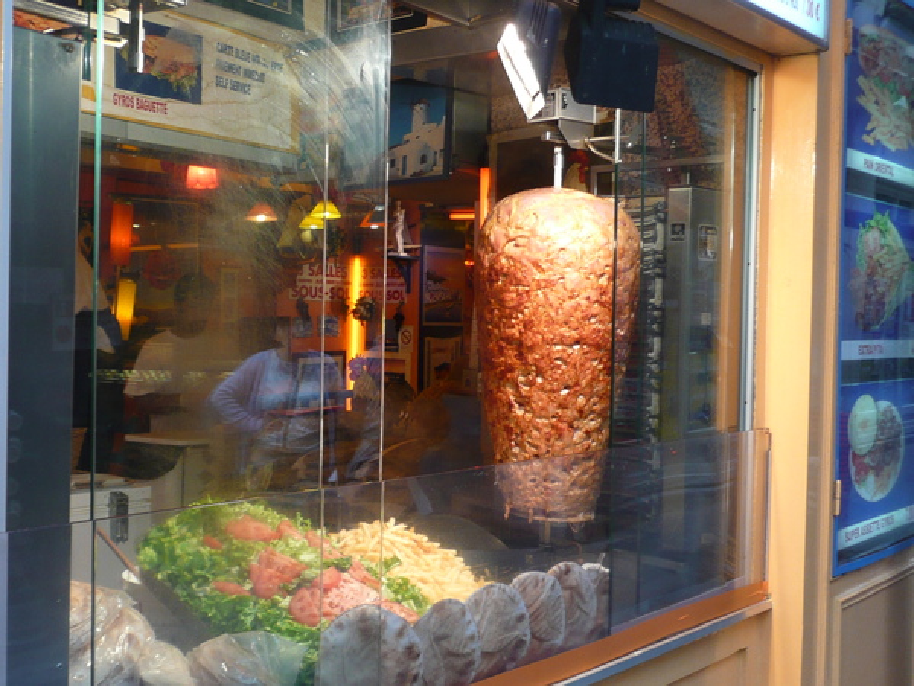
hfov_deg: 42.1
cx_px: 457
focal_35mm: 45
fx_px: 1188
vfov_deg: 32.2
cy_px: 343
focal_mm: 4.9
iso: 100
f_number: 3.4
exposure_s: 1/30
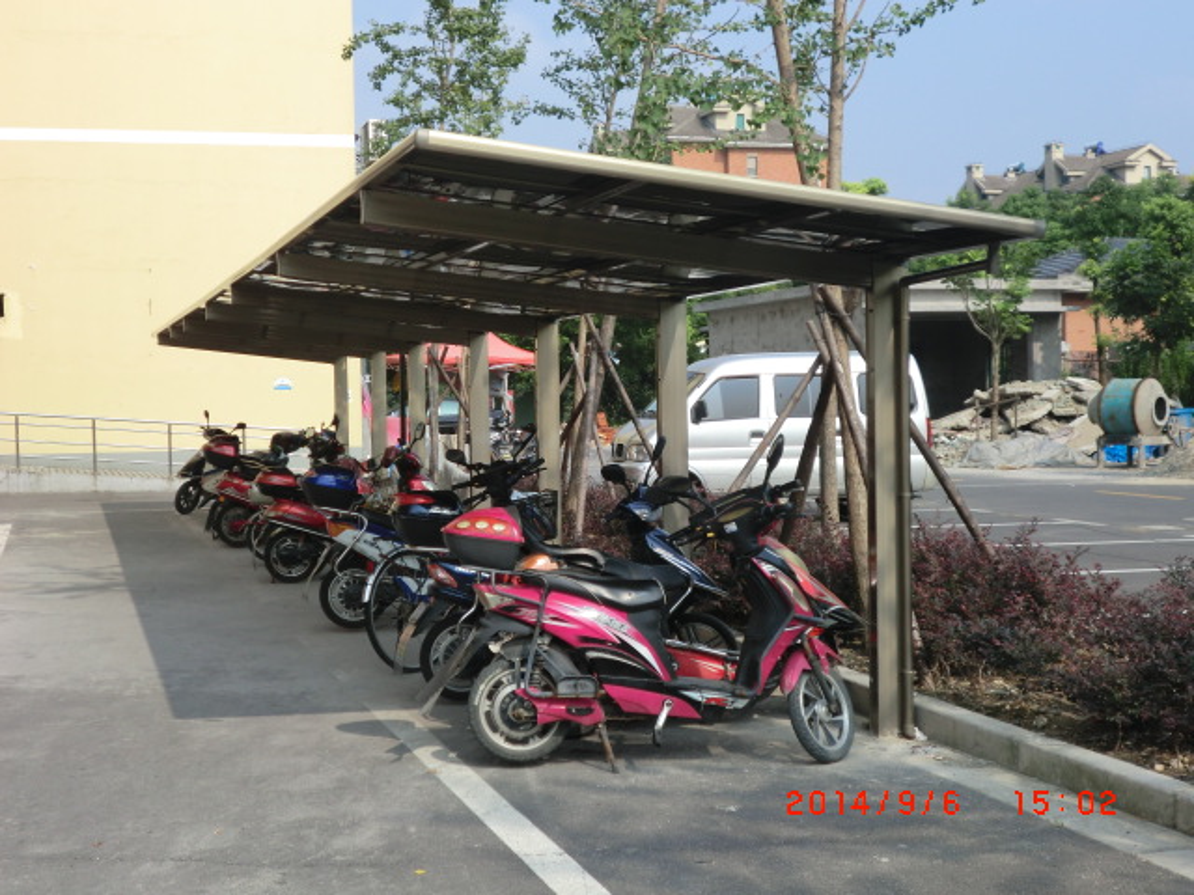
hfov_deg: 35.5
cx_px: 597
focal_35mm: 54
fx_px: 1863
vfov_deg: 27.0
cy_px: 448
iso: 50
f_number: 4.5
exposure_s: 1/400
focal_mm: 9.8
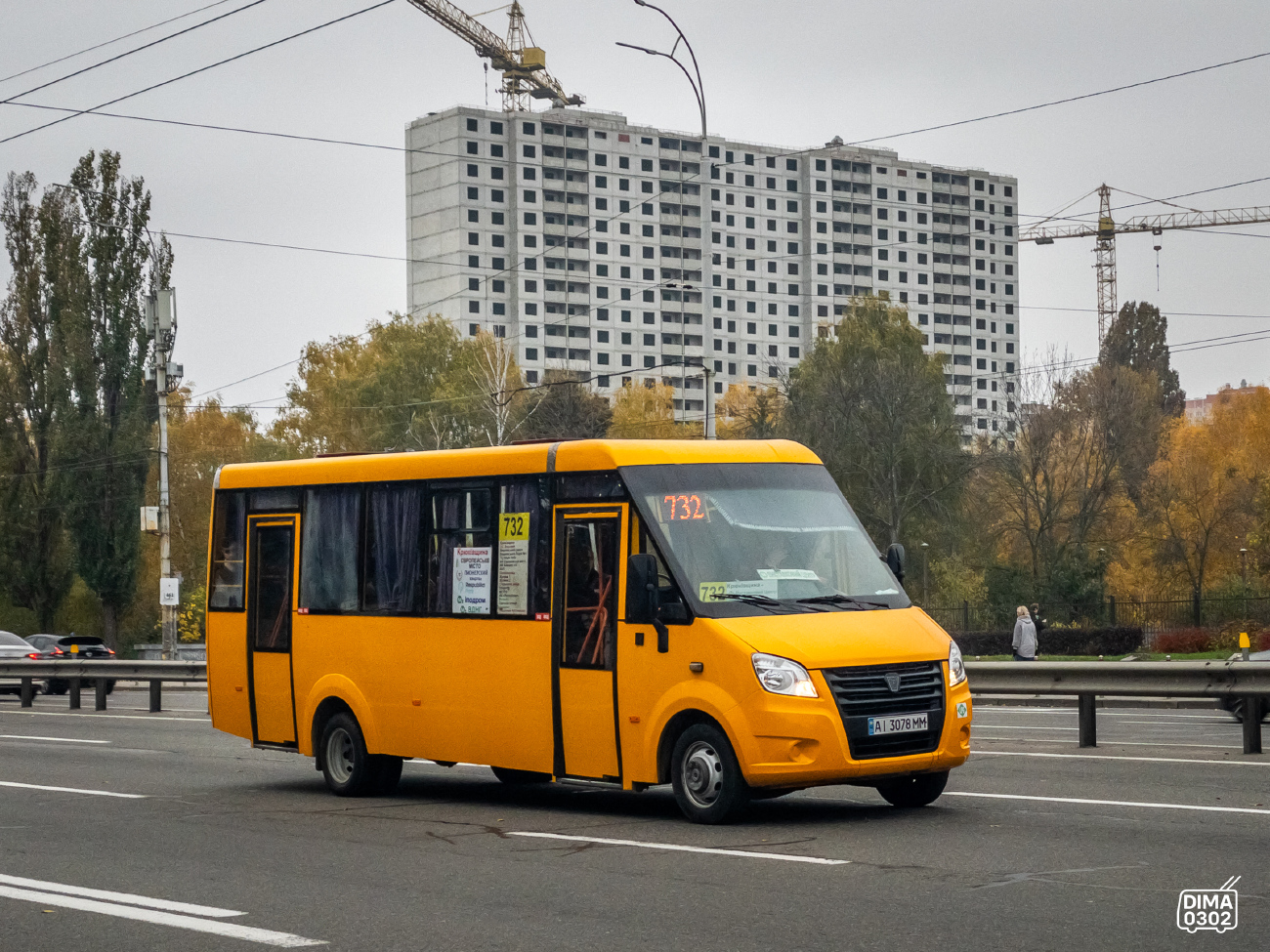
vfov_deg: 28.0
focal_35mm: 52
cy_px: 476
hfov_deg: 36.8
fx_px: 1908
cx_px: 635
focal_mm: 6
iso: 50
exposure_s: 1/120
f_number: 2
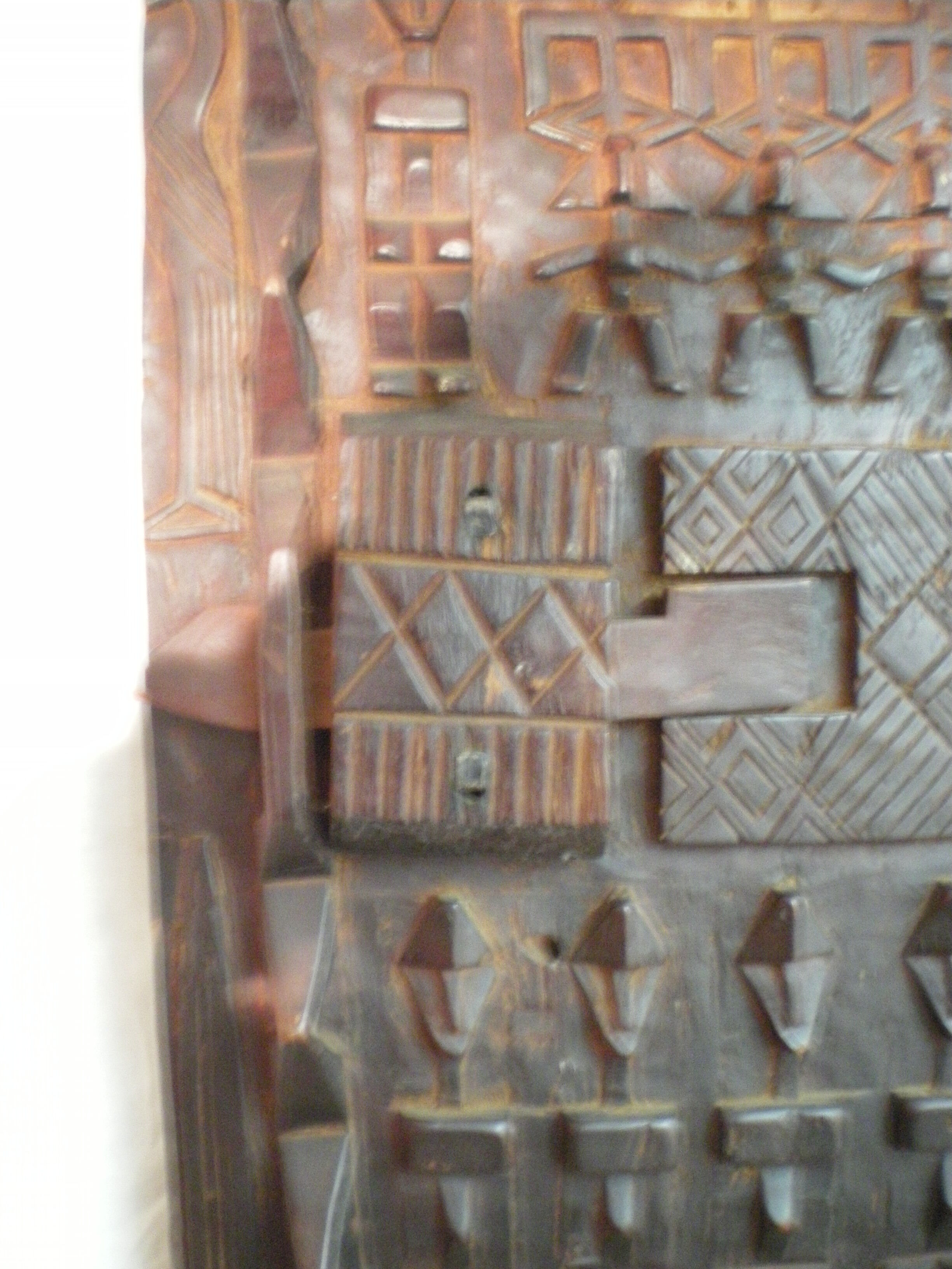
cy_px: 634
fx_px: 1320
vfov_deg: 51.4
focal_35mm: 36
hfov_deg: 39.7
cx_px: 476
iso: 800
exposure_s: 1/4
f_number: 3.1
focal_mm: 6.3
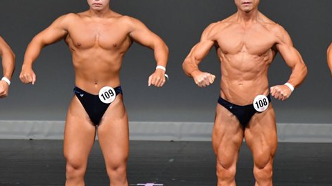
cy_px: 103
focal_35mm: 534
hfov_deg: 4.0
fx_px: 4699
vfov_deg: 2.3
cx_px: 161
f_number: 5.6
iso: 4000
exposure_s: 1/400
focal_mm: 210
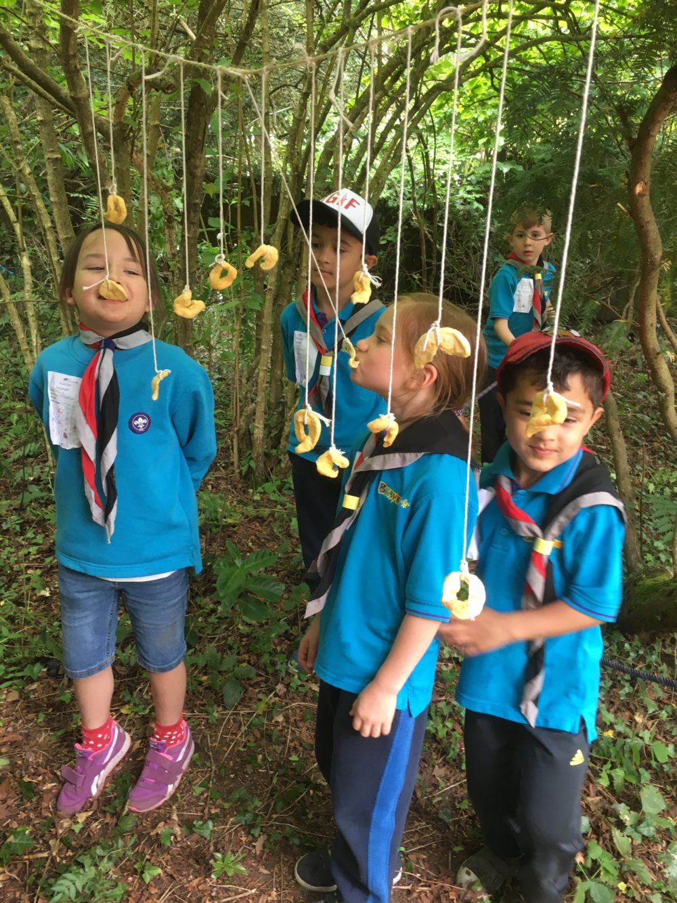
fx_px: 756
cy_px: 452
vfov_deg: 61.7
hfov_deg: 48.2
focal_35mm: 29
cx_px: 338
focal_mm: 4.15
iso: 80
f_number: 2.2
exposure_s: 1/33
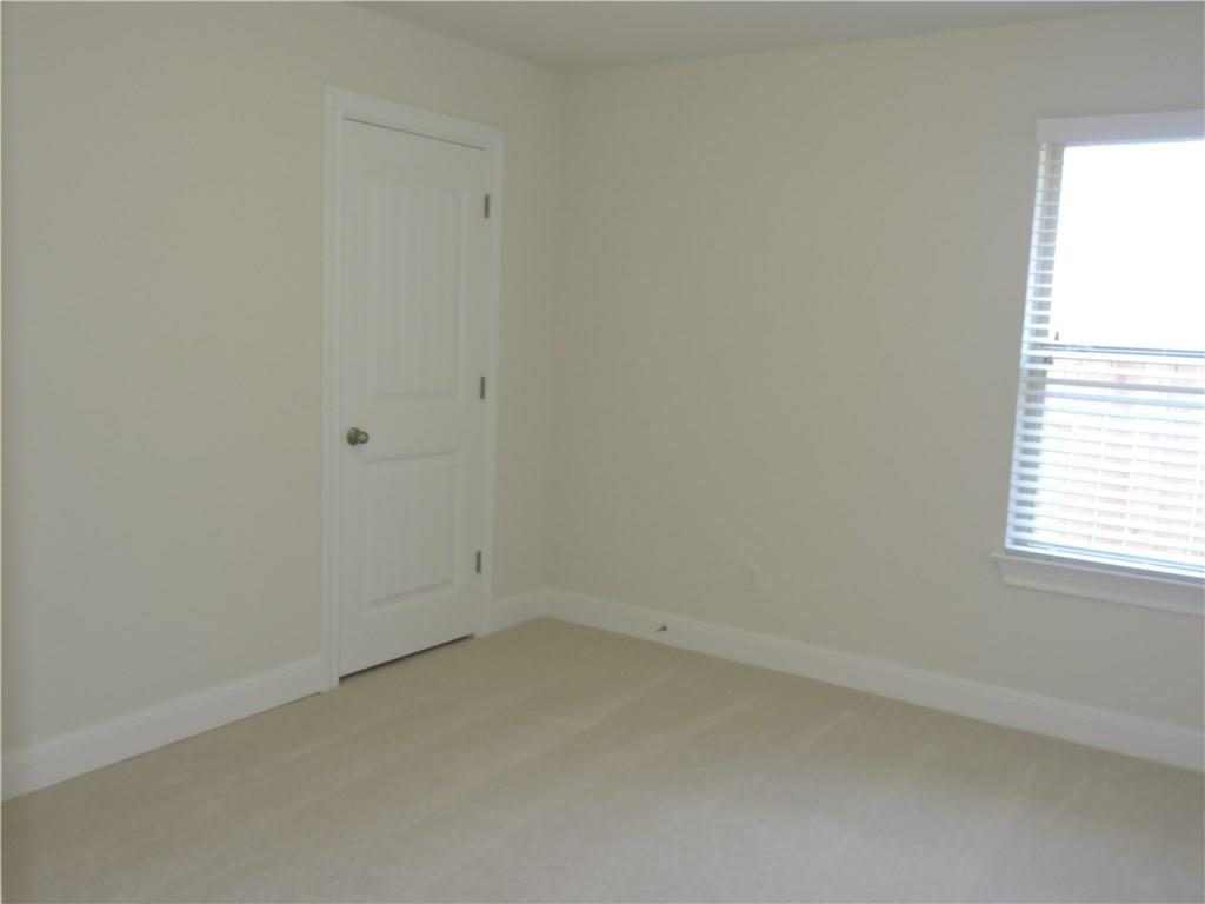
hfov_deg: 60.0
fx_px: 1044
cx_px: 602
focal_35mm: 30
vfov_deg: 46.8
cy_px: 452
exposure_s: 1/40
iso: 220
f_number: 3.5
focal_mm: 5.4
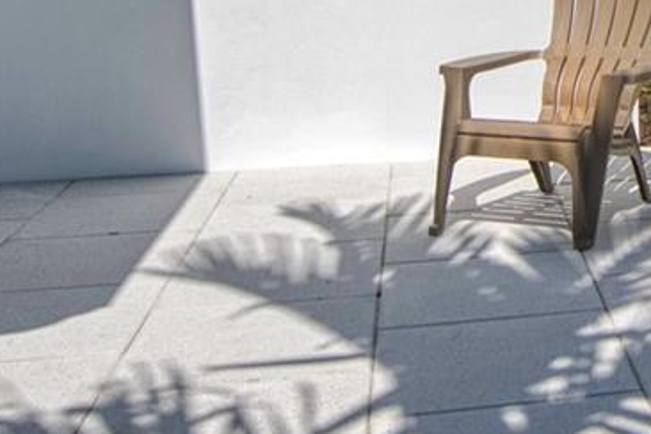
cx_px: 770
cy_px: -221
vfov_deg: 17.5
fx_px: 1266
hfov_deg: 25.9
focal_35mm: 70
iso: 250
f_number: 8
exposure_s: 1/1000
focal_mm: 16
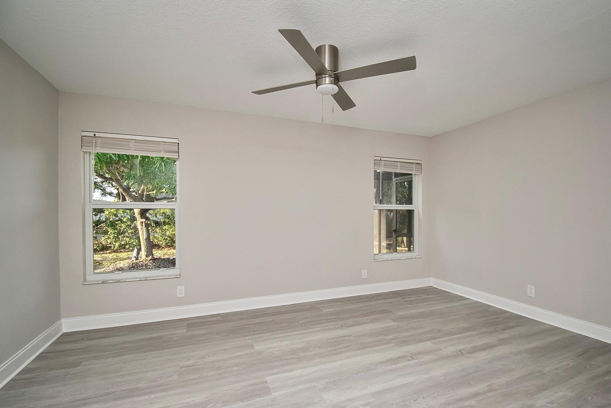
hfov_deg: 96.6
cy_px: 217
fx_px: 272
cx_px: 322
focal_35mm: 16
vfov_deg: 73.7
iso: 1400
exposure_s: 1/200
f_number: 4.5
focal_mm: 10
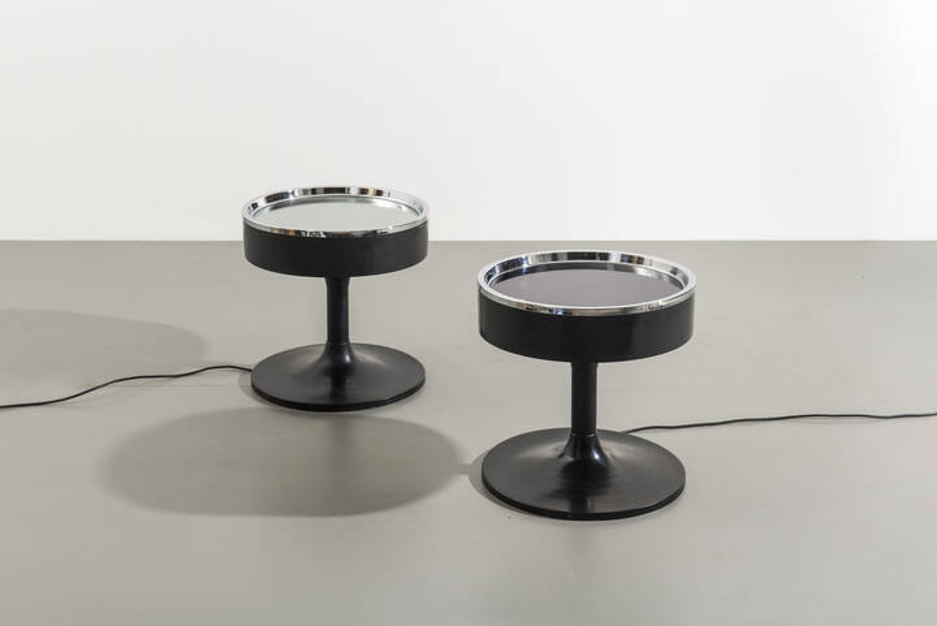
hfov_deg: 34.5
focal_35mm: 58
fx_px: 1510
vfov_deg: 23.4
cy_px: 313
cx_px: 468
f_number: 14
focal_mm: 58
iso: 100
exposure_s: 1/200
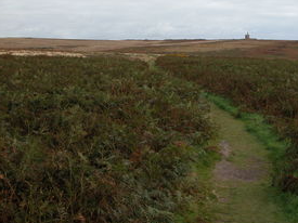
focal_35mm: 51
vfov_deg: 28.2
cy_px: 64
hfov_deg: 37.4
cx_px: 172
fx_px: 439
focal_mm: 8.9
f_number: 5.6
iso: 100
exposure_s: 1/273
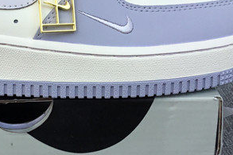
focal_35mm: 99
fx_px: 640
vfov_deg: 13.8
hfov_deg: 20.3
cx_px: 37
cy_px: 62
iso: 25
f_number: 2.4
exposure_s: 1/641
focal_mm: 3.3
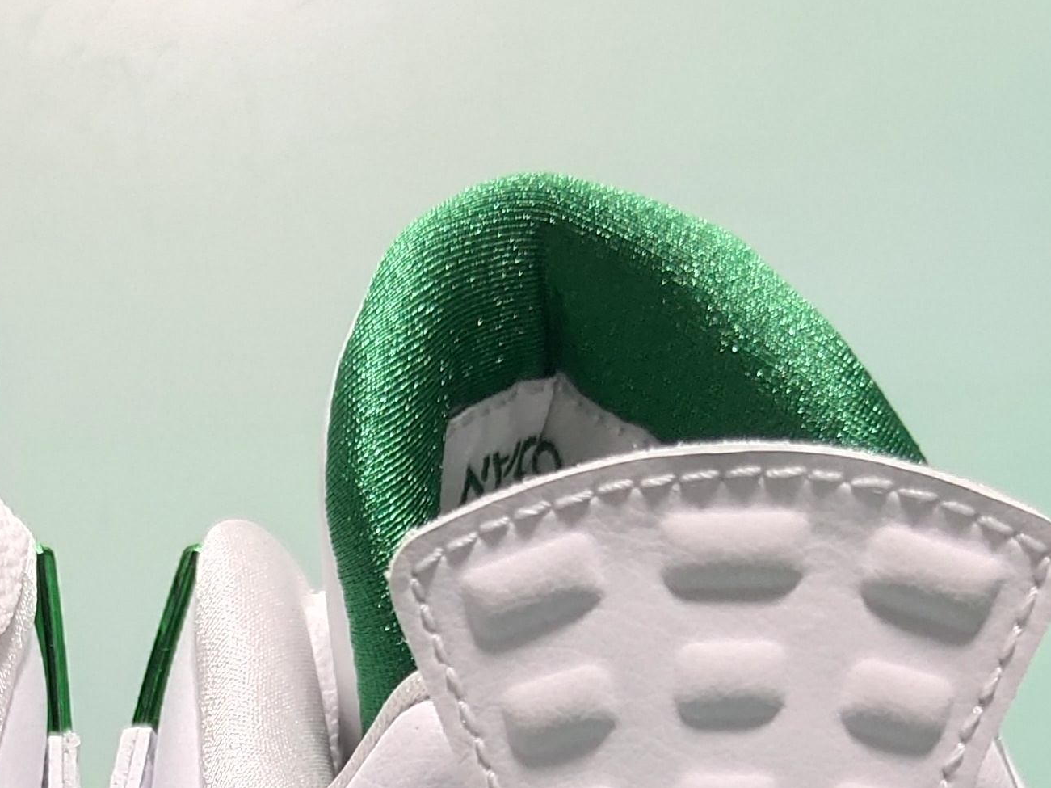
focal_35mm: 93
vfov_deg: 14.8
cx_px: 66
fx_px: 2823
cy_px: 1168
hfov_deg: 20.6
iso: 50
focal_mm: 4.35
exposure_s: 1/1041
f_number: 1.79
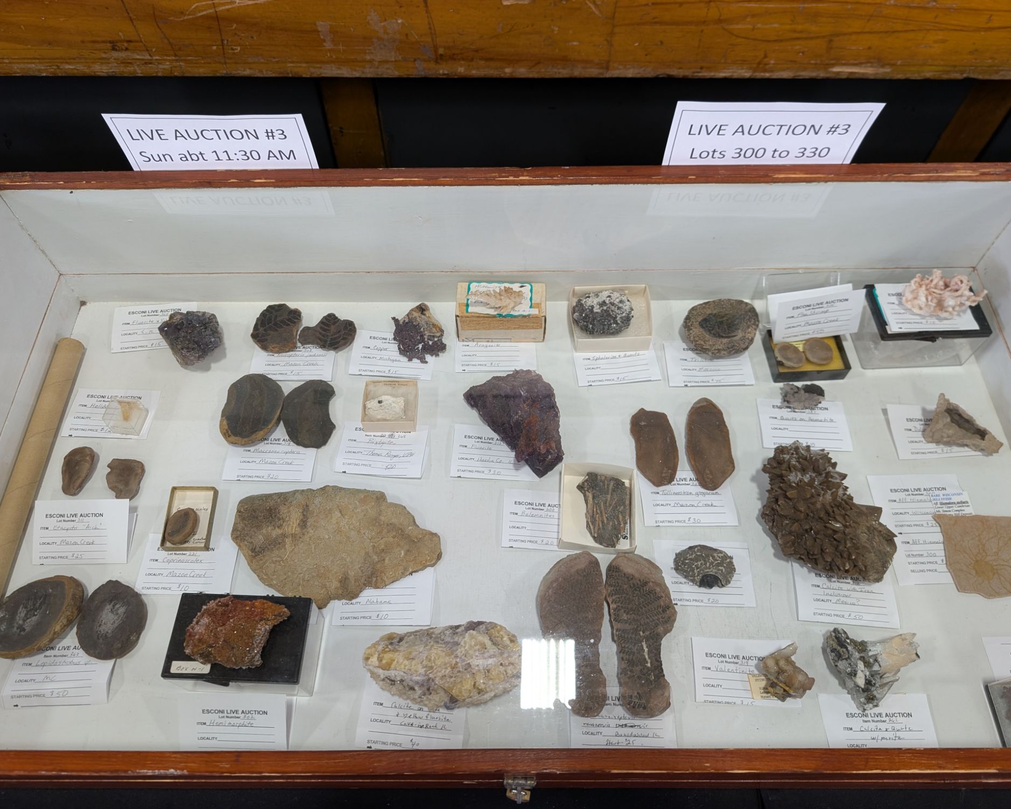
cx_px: 504
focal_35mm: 25
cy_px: 404
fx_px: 748
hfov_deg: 68.1
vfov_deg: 56.8
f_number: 1.68
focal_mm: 6.9
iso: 71
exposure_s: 1/24
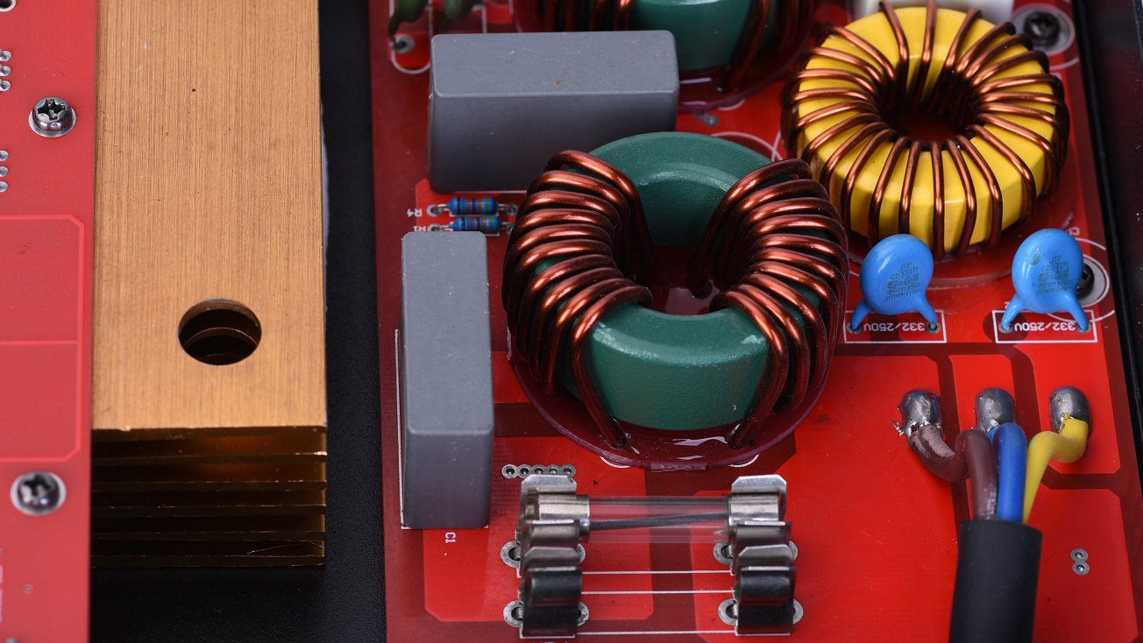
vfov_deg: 9.0
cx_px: 692
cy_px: 190
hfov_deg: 15.9
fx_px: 4092
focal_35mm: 135
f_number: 16
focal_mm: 105
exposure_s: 1/80
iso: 100
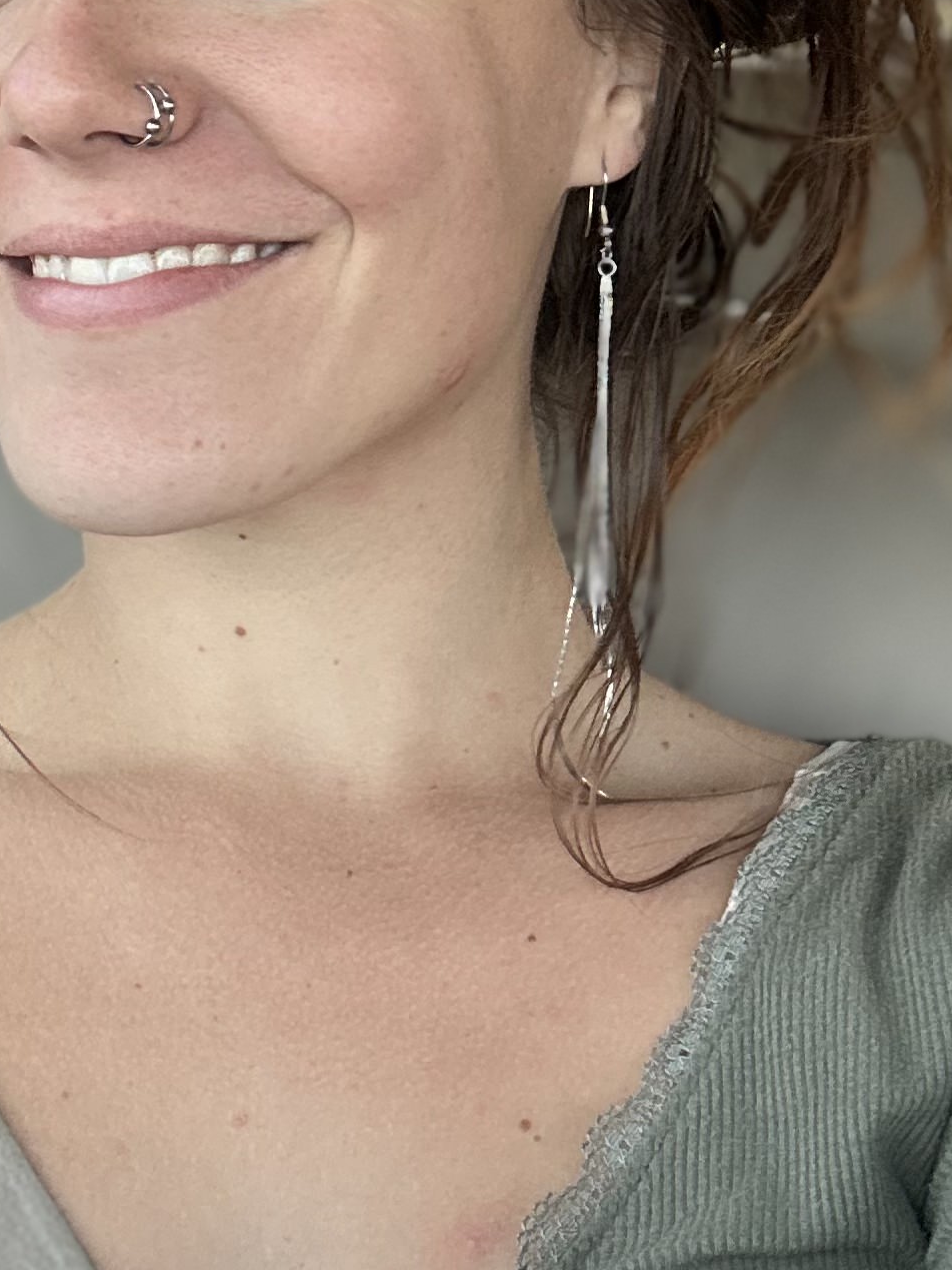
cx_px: 383
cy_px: 301
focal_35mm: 73
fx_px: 2676
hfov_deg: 20.1
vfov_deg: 26.3
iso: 32
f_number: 1.9
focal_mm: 2.69
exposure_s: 1/121
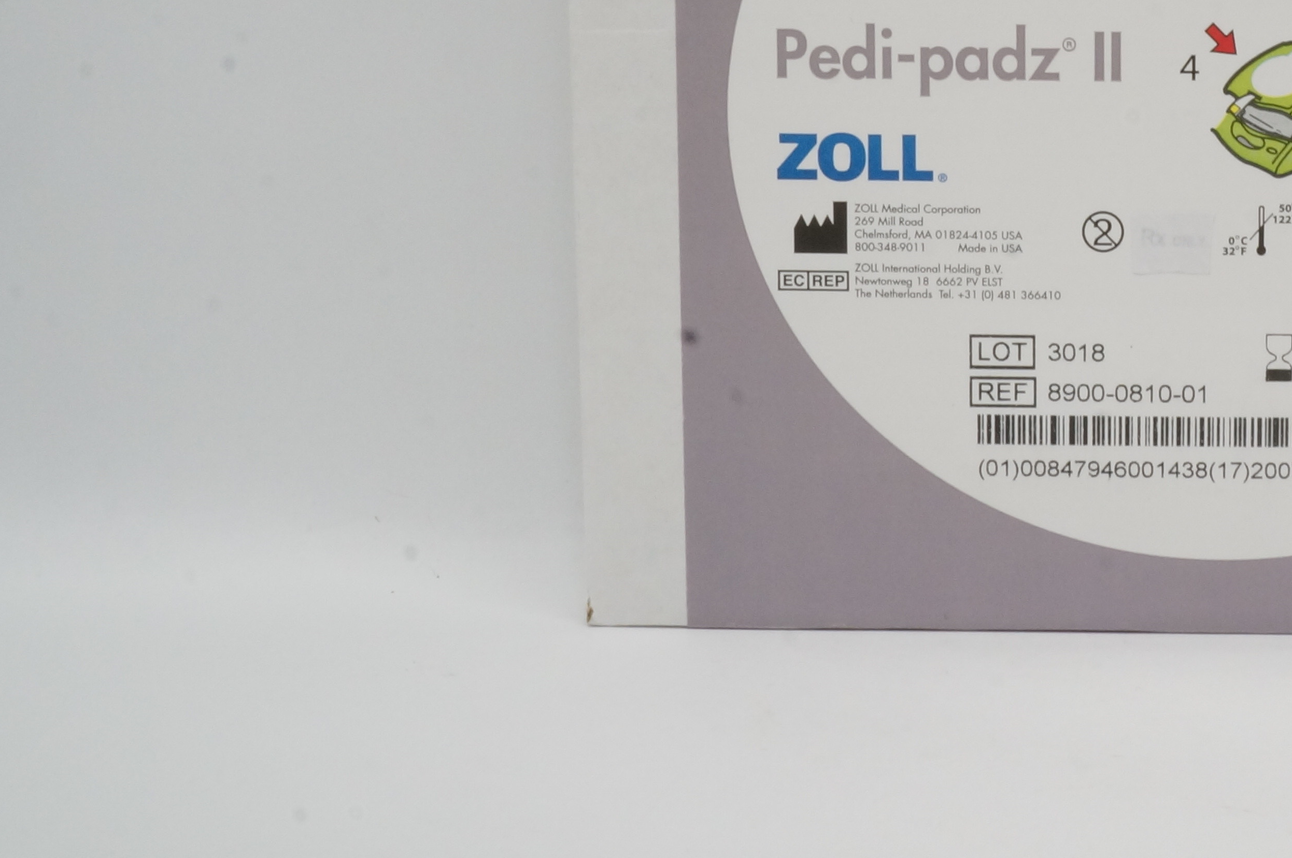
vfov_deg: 19.4
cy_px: 19
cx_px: 1250
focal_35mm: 68
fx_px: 2437
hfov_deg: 28.1
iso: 800
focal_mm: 23
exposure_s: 1/8
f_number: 25
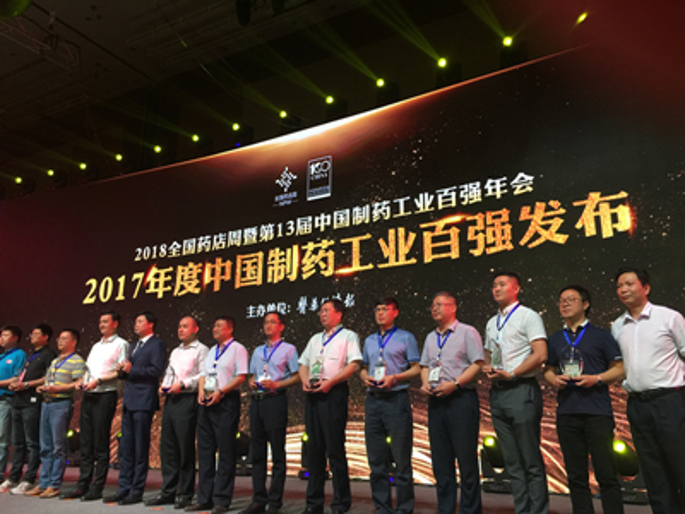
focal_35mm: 29
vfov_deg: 48.2
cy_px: 257
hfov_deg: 61.7
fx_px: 574
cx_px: 342
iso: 32
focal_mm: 4.15
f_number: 2.2
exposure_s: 1/33
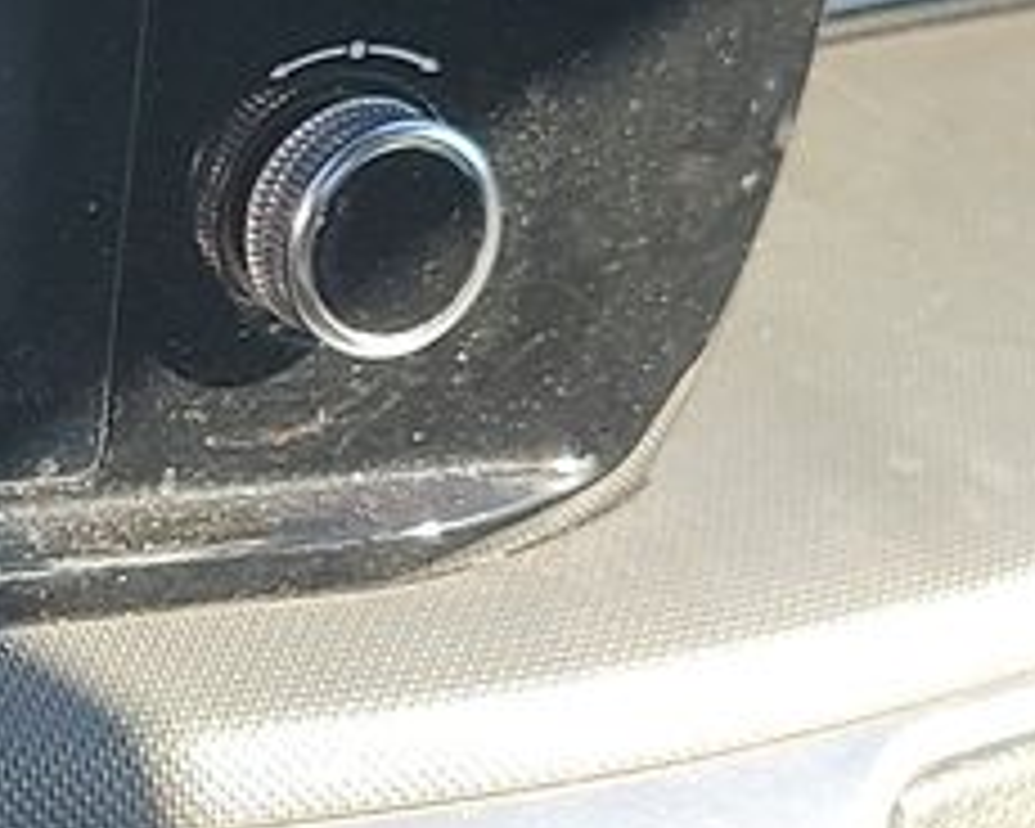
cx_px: -306
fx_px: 4993
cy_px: 387
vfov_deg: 9.5
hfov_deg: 11.5
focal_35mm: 163
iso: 54
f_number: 1.8
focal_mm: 6.7
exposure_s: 1/119
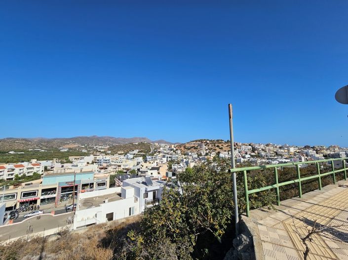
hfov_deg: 106.2
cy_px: 130
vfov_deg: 89.9
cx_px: 174
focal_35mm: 13
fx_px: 131
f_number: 2.2
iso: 50
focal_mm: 2.2
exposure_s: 1/4256
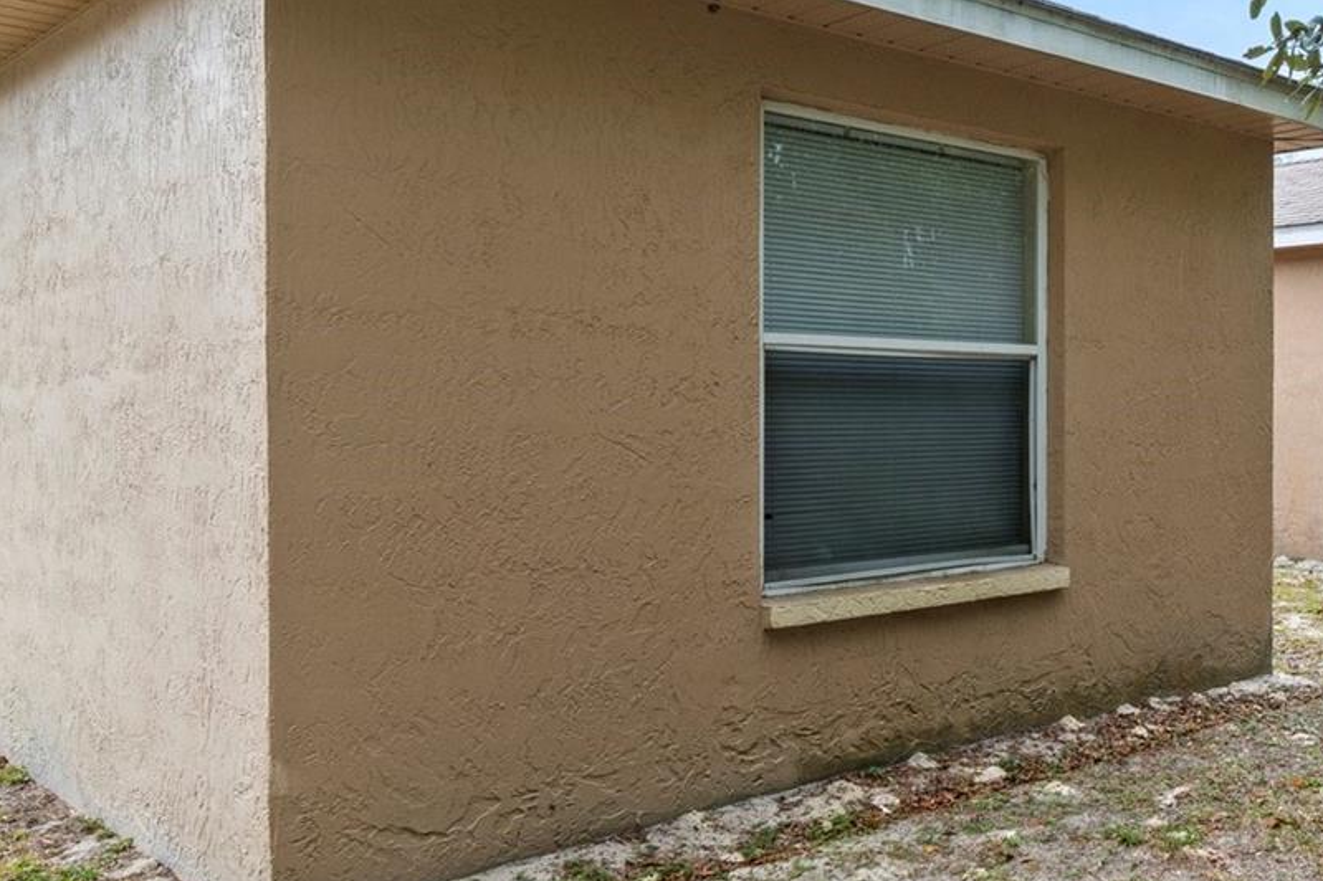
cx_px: 1187
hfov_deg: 47.8
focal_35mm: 36
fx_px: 1323
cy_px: 403
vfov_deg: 36.8
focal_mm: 12
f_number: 8
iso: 320
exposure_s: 1/25
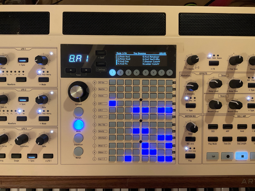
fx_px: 214
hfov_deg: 61.7
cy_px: 96
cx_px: 128
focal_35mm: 29
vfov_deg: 48.2
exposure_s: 1/50
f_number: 1.8
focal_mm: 3
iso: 200
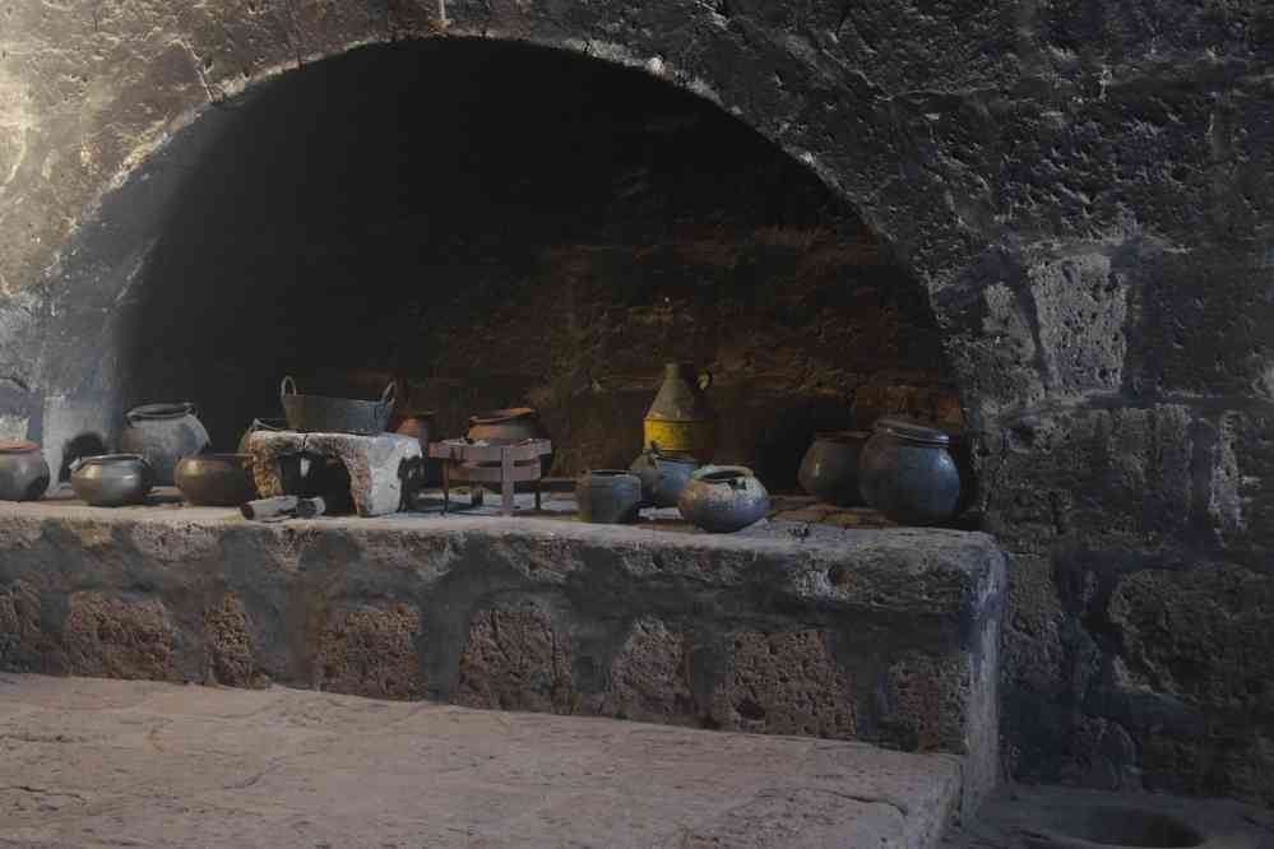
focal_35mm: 57
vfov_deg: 23.8
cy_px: 424
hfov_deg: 35.1
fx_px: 2017
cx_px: 637
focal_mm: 38
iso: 3200
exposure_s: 1/6
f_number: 4.5
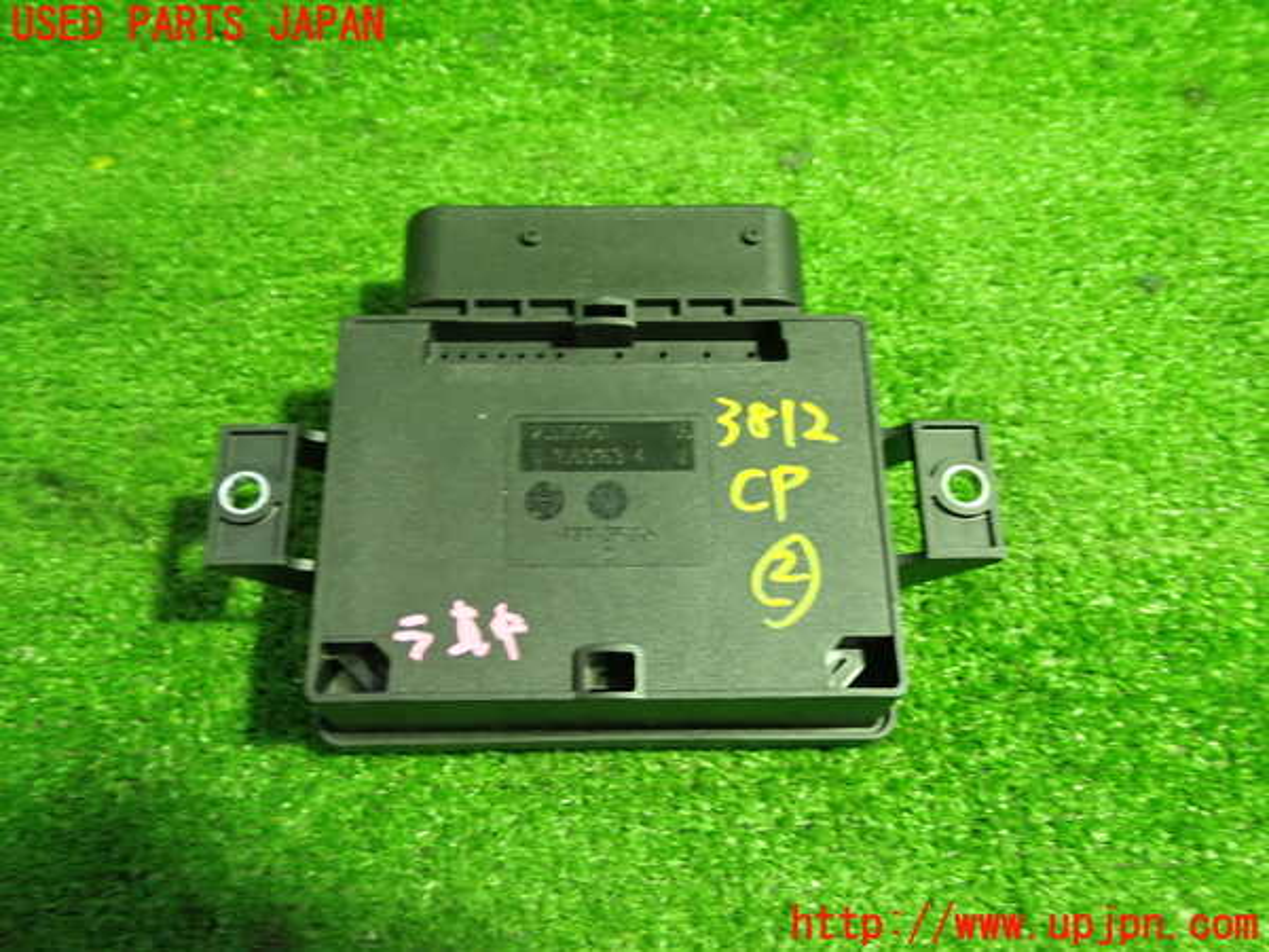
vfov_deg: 44.2
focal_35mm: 32
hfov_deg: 56.8
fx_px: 1173
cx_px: 634
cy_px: 476
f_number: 2.4
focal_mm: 5.79
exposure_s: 1/30
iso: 640
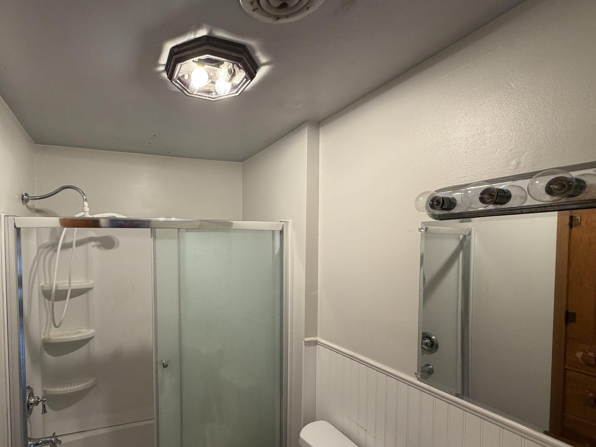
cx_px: 216
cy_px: 260
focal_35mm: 18
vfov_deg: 71.1
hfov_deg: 85.7
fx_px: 310
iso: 200
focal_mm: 2.22
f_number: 2.2
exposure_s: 1/60
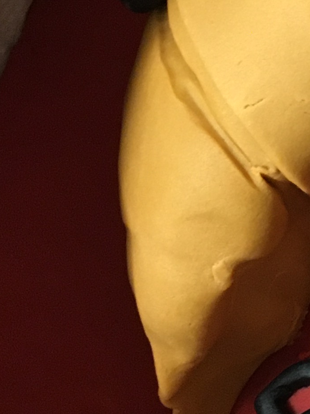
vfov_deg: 15.6
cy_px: 93
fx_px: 1505
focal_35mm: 126
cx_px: 664
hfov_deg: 10.6
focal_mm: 4.15
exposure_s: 1/20
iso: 200
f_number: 2.2
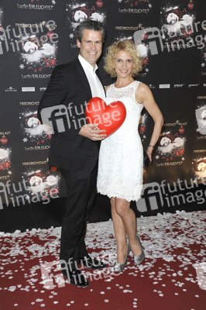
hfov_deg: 25.9
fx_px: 447
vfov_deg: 38.2
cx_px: 103
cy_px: 155
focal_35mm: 52
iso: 500
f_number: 8
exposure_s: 1/250
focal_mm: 52
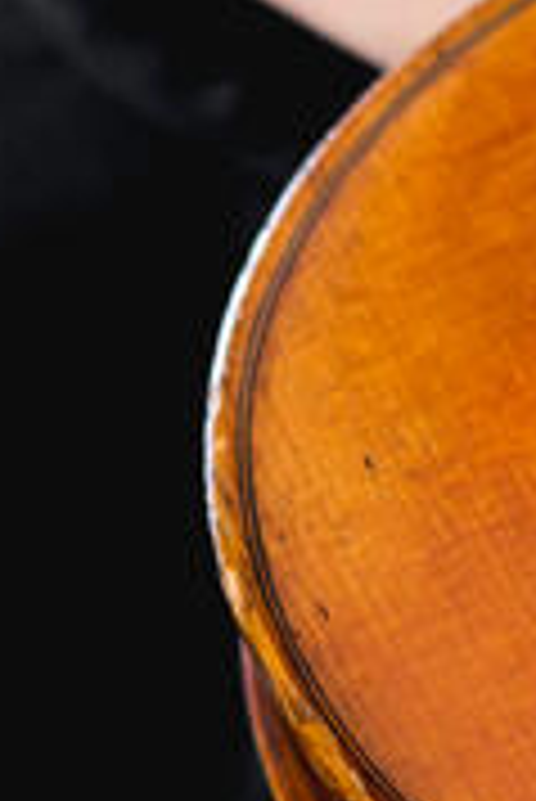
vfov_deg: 3.6
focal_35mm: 573
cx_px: 545
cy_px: -544
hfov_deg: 2.4
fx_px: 12771
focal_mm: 85
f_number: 1.8
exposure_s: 1/100
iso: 500
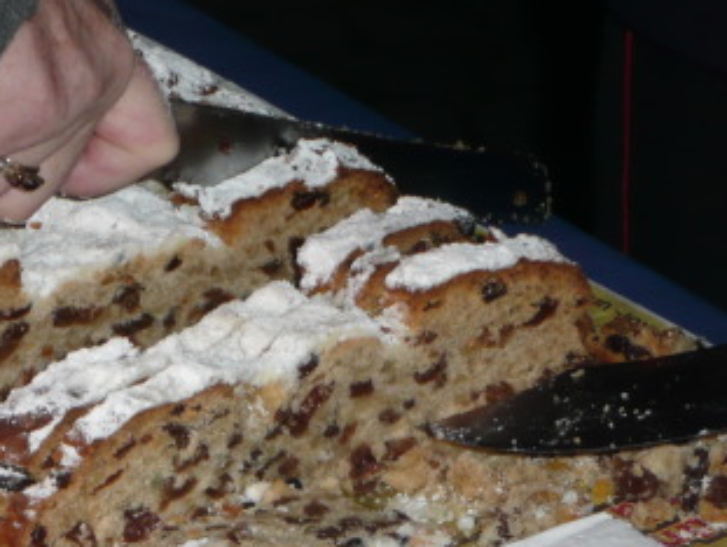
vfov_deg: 8.0
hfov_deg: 10.6
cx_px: 58
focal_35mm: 185
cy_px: 521
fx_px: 3890
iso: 100
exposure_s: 1/30
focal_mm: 11.8
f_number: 4.6
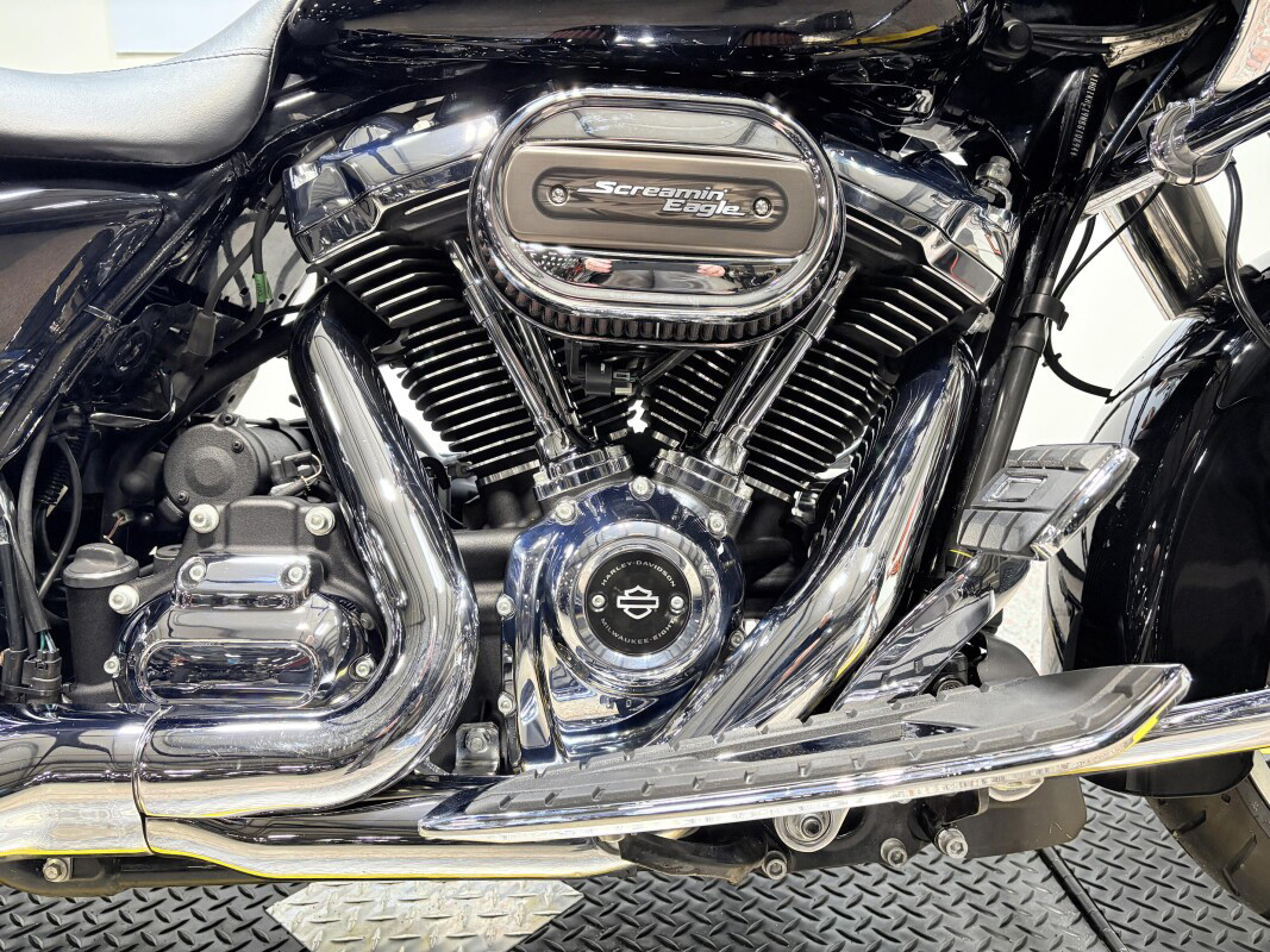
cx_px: 635
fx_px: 954
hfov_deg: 67.3
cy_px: 476
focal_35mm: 26
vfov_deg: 53.1
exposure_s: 1/120
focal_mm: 5.96
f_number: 1.6
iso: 250
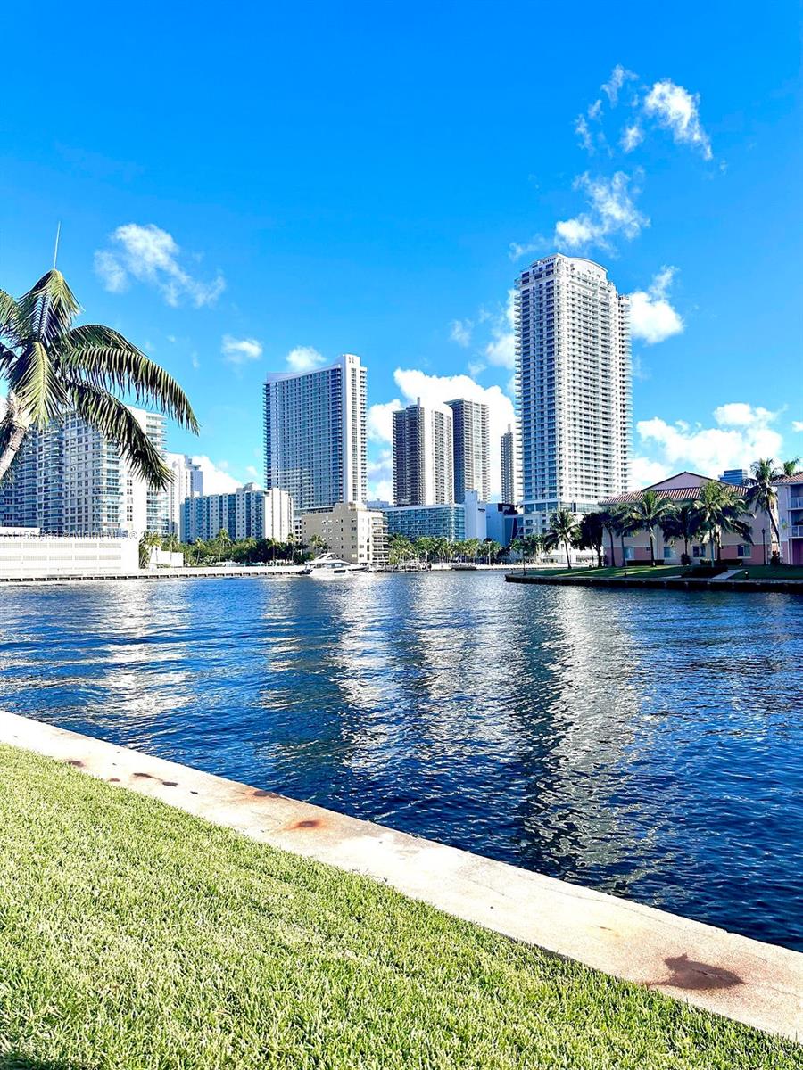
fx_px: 742
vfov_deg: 71.6
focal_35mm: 24
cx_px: 402
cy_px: 535
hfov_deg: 56.8
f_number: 1.78
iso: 80
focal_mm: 6.86
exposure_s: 1/5000
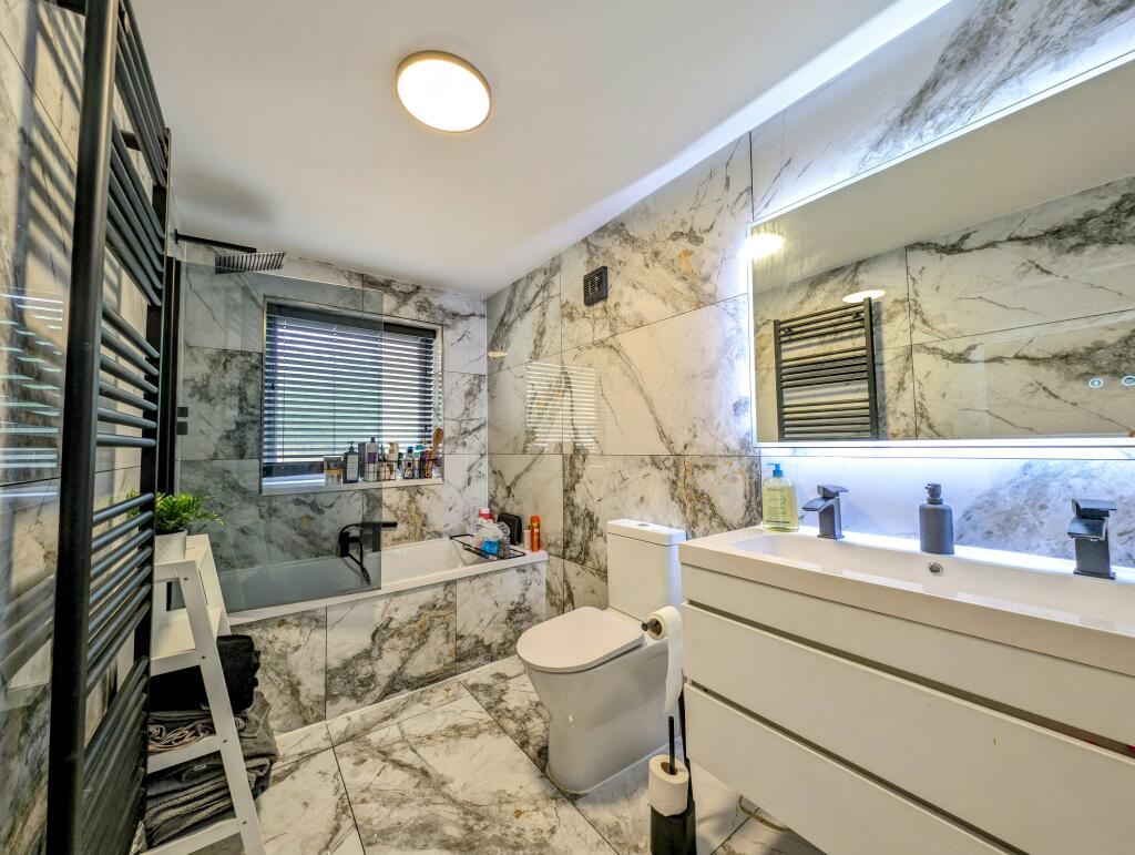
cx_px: 568
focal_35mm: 12
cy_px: 428
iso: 100
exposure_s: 1/50.2
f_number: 1.95
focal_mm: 2.23
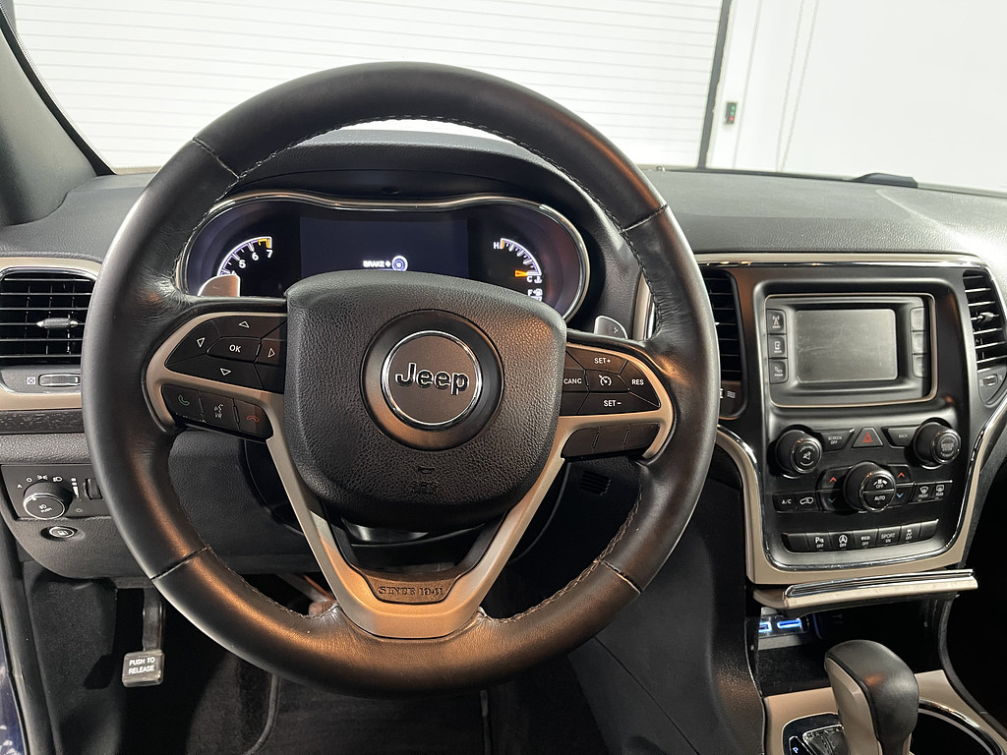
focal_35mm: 25
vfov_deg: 54.9
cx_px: 504
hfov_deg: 69.4
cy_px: 378
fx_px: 727
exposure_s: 1/30
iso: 640
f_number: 1.6
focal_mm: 5.1
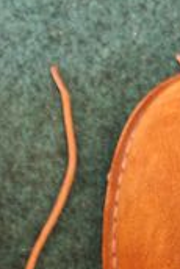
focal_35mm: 111
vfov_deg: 16.7
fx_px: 831
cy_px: 408
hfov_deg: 12.4
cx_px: 66
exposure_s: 1/100
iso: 800
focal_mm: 6.06
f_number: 1.6
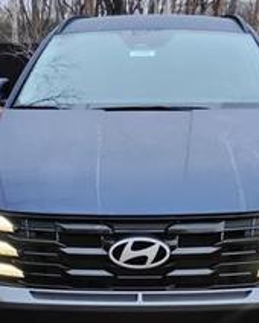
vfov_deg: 29.1
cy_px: 178
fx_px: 622
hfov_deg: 23.5
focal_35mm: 65
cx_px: 165
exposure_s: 1/30
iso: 838
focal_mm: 4.26
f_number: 1.8
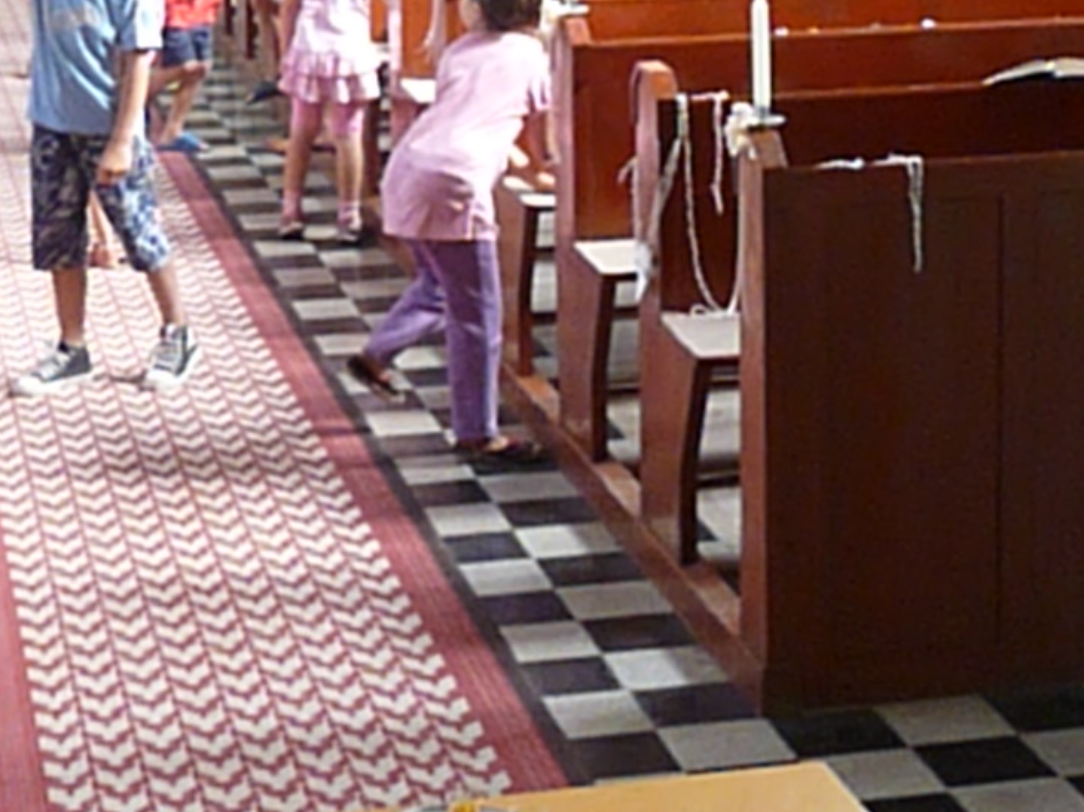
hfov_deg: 18.9
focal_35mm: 104
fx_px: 3255
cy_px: -82
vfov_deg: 13.9
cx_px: 622
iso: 800
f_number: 3
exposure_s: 1/125
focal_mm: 6.5
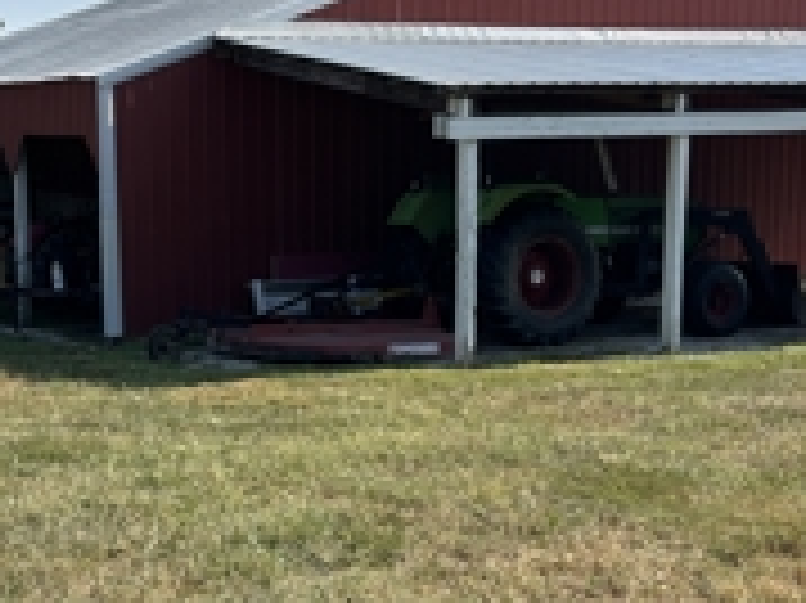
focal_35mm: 58
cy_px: 297
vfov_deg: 25.2
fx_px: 1350
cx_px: 234
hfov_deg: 32.8
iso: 50
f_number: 1.5
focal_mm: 5.7
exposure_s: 1/2695
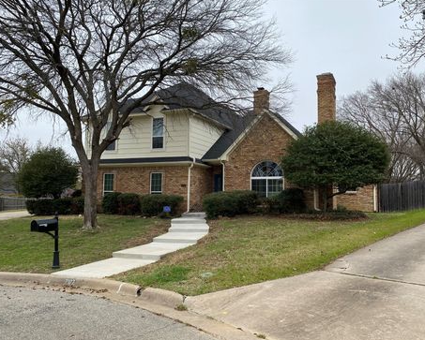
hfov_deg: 62.1
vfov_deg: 51.6
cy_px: 170
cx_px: 227
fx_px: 352
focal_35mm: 28
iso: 32
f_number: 1.8
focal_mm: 4.25
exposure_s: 1/747
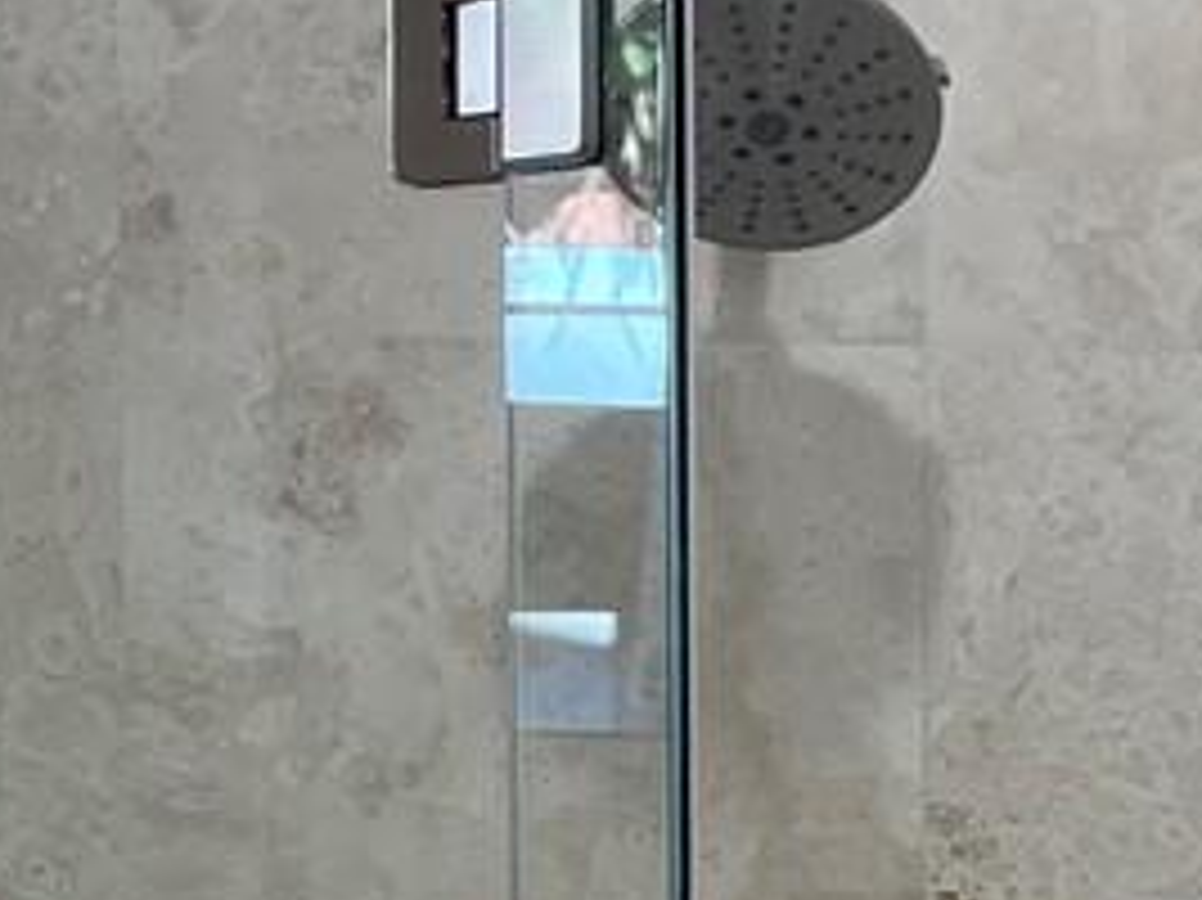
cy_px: 1431
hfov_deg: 12.5
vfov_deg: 9.2
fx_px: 5414
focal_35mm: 156
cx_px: 1306
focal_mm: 4.2
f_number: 1.6
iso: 50
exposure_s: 1/85
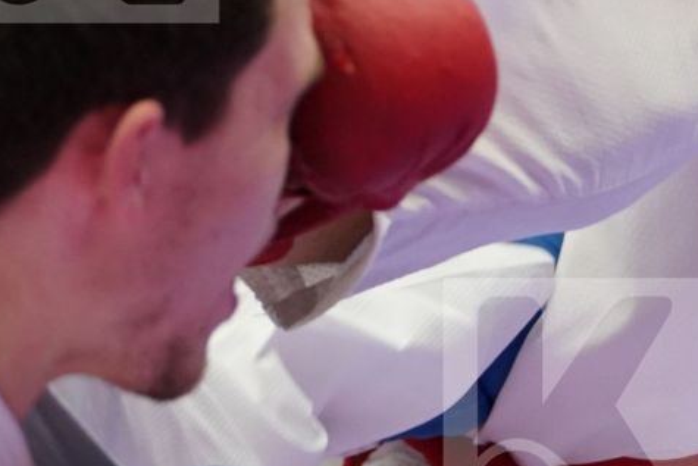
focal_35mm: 568
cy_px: -110
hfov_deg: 3.6
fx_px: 11016
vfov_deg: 2.4
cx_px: 580
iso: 3200
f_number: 2.8
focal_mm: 150
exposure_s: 1/1000
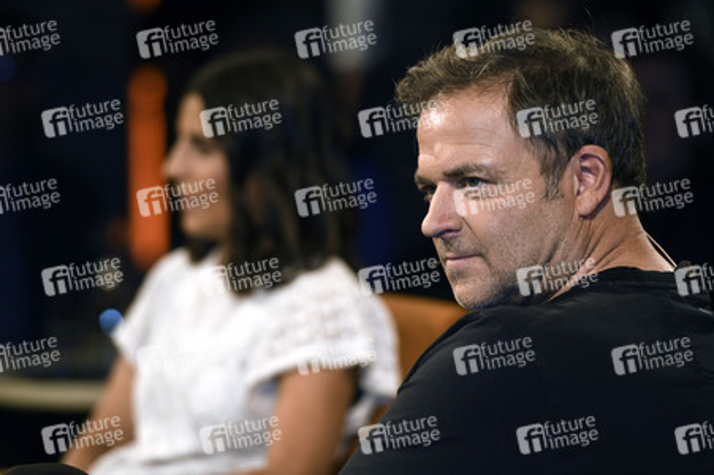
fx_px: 3964
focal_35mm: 200
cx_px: 357
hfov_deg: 10.3
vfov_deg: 6.9
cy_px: 238
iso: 1000
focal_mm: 200
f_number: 4
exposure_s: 1/250
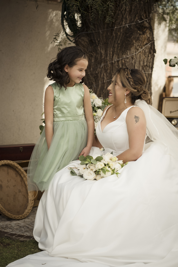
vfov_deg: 24.2
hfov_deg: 16.3
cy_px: 134
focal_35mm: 84
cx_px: 89
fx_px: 623
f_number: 2.5
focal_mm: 56
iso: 320
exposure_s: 1/4000
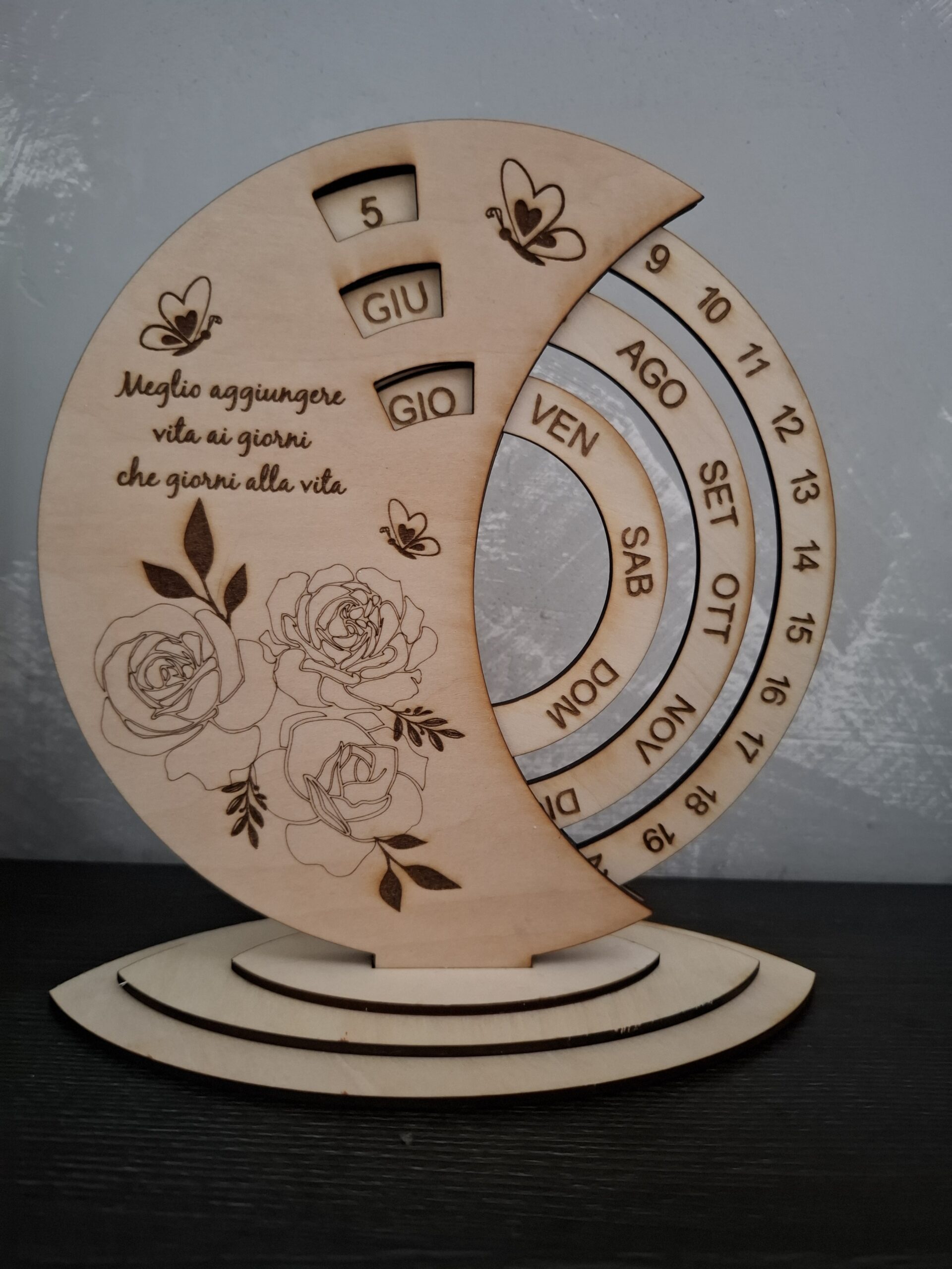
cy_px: 634
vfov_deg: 73.9
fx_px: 843
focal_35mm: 23
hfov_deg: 58.9
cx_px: 476
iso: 800
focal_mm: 5.54
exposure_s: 1/20
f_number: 1.8
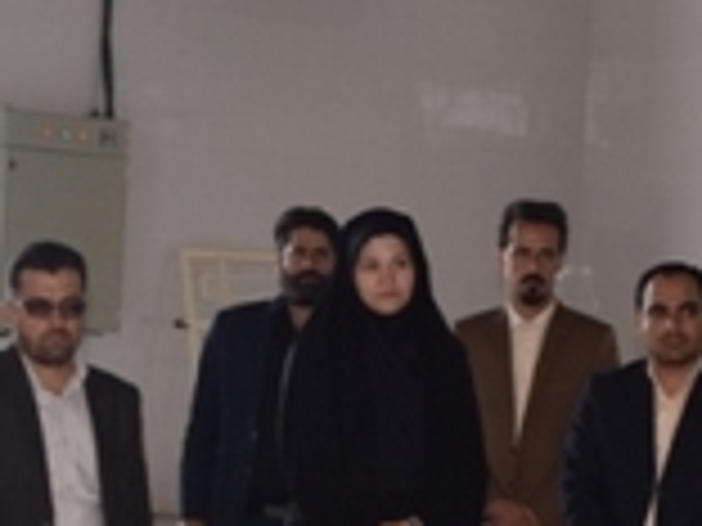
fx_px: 2332
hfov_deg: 17.0
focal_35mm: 115
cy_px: 481
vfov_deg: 12.8
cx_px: 585
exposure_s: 1/125
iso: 200
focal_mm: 20
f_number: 5.6
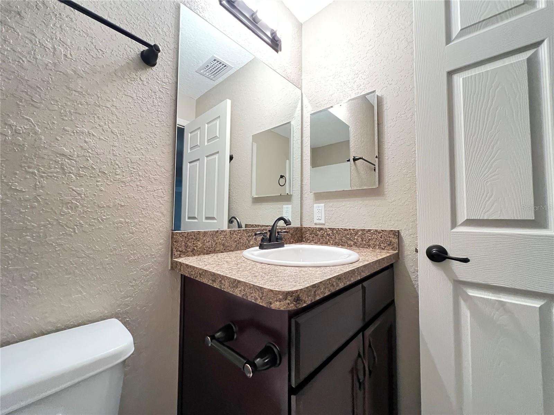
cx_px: 277
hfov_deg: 106.2
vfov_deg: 89.9
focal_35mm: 13
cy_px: 208
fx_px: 208
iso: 1000
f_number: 1.8
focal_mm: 1.57
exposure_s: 1/60
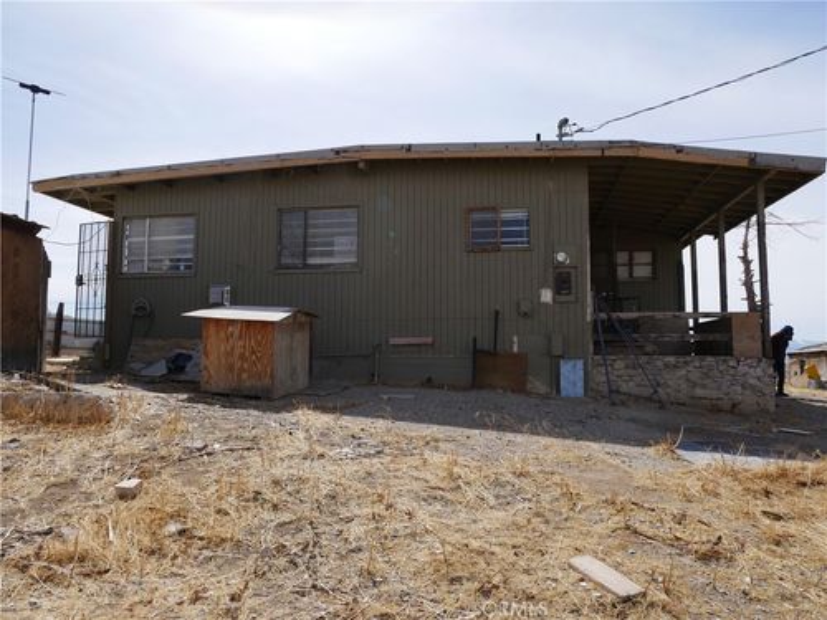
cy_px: 310
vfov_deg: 56.8
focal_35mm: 24
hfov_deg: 71.6
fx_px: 573
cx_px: 414
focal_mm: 12
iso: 200
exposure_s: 1/500
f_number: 8
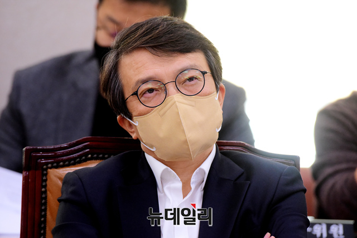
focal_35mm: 400
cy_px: 119
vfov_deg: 3.4
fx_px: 3967
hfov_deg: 5.2
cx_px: 178
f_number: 8
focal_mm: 400
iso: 5000
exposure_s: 1/250
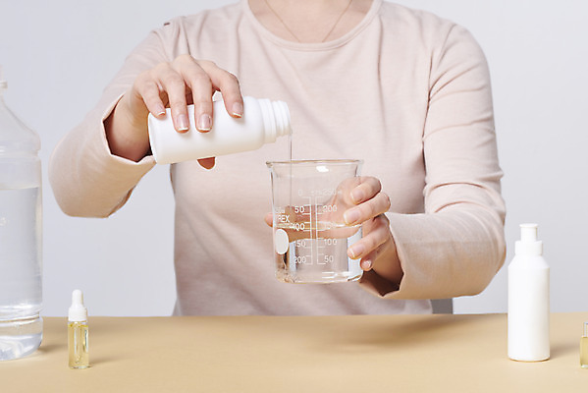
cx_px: 294
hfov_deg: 23.9
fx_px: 1389
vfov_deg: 16.1
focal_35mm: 85
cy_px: 196
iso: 40
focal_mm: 85
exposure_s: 1/125
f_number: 11
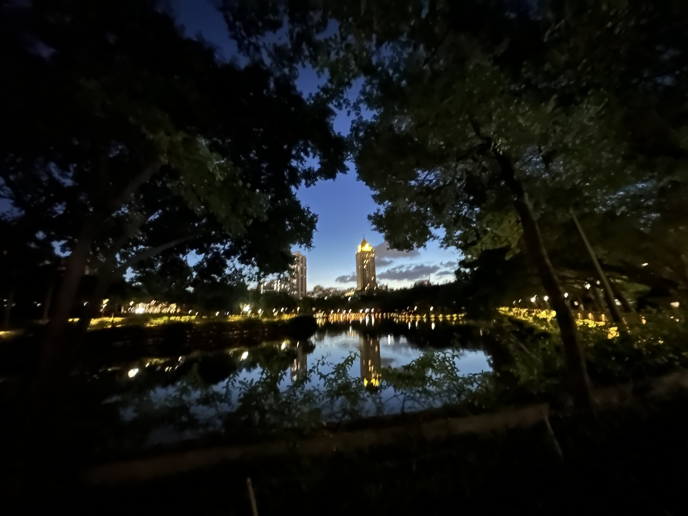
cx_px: 344
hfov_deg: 102.1
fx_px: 278
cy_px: 258
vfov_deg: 85.7
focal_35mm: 14
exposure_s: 1/8
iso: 4000
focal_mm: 2.22
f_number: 2.2
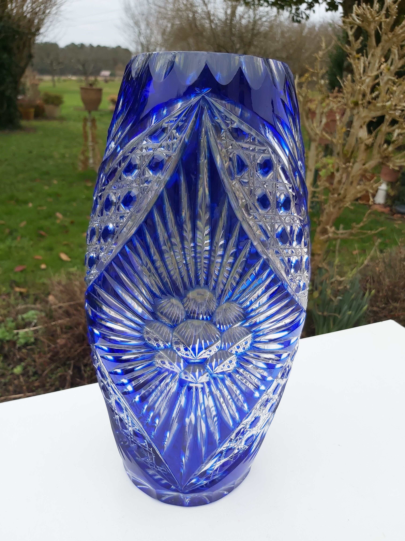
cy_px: 270
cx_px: 202
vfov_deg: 67.3
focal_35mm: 26
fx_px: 406
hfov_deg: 53.1
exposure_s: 1/363
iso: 64
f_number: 1.7
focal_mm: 3.92
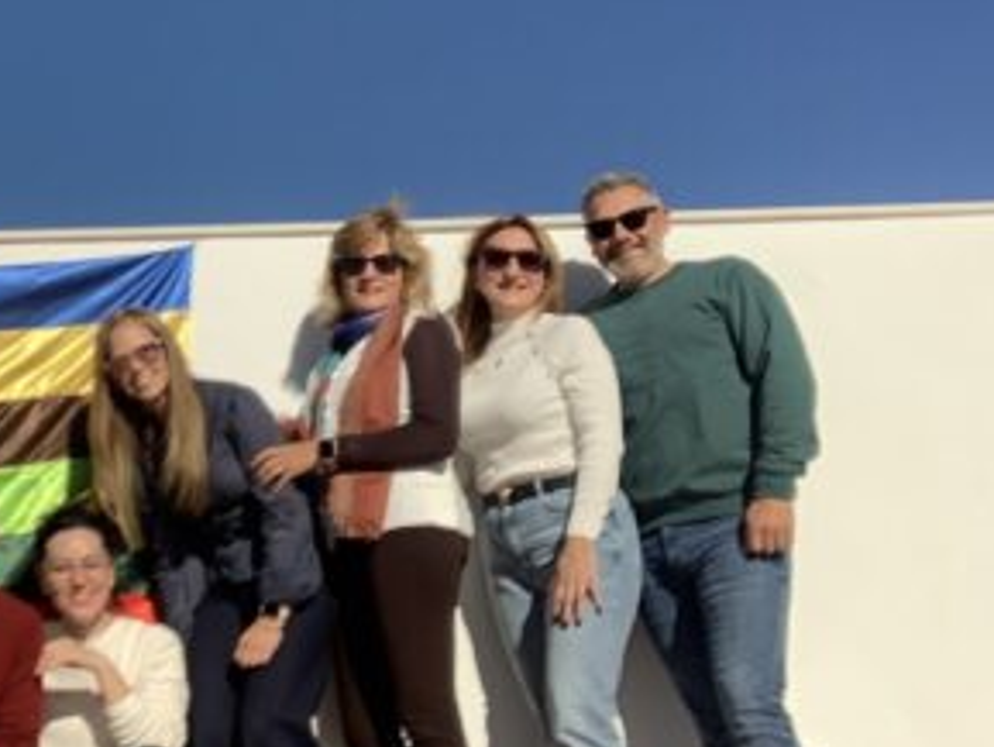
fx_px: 2068
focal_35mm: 72
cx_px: -89
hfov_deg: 25.2
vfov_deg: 20.4
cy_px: 310
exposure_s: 1/2041
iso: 20
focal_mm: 2.87
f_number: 2.2
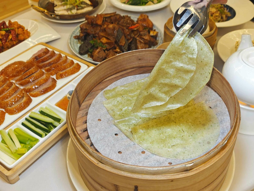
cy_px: 96
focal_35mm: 39
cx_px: 127
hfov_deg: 47.9
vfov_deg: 36.8
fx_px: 286
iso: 294
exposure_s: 1/60
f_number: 2.8
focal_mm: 8.72
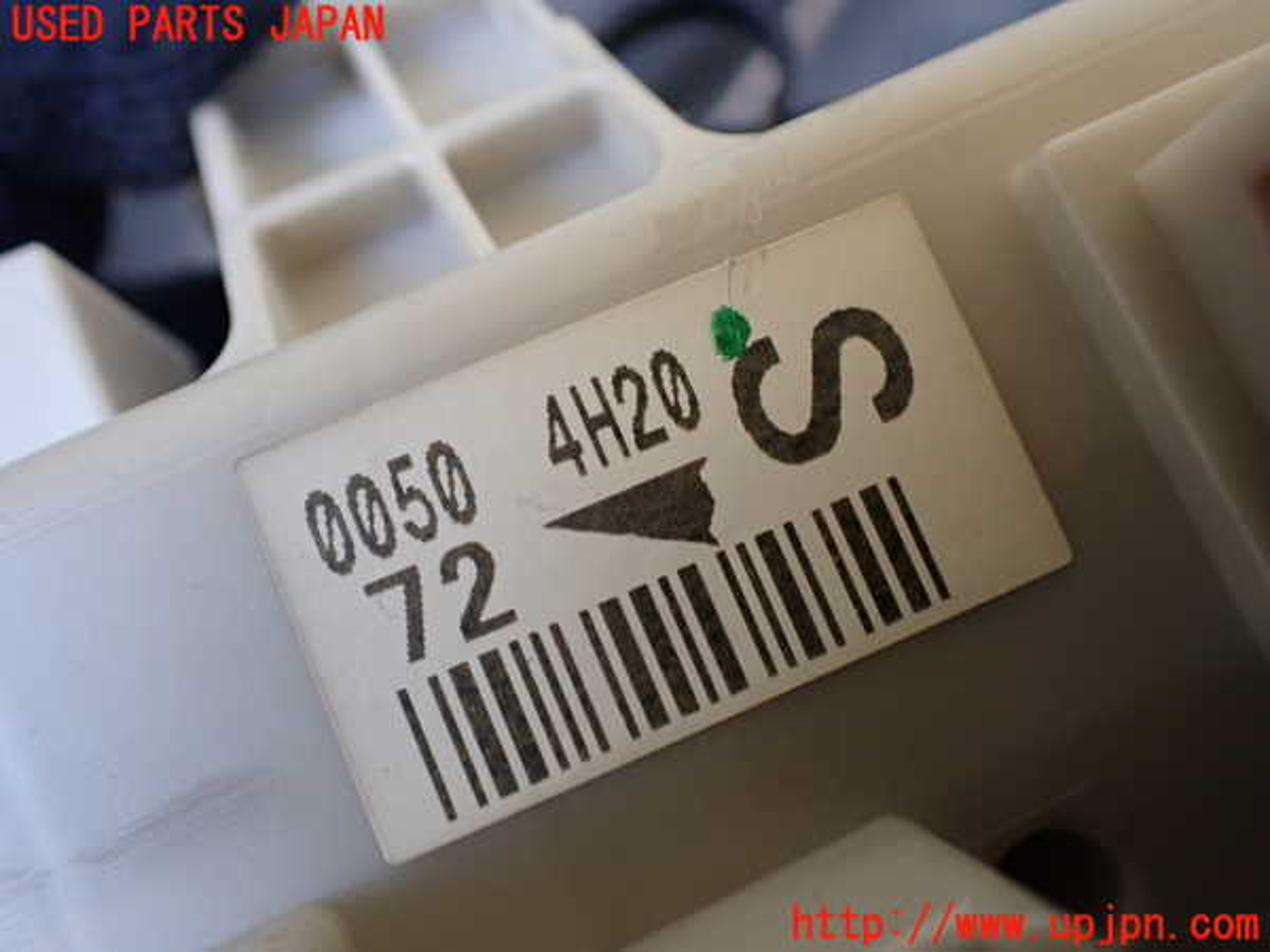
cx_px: 635
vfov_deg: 46.8
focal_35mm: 30
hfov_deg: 60.0
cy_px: 476
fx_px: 1101
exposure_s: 1/125
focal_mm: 5.4
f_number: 2.3
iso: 320
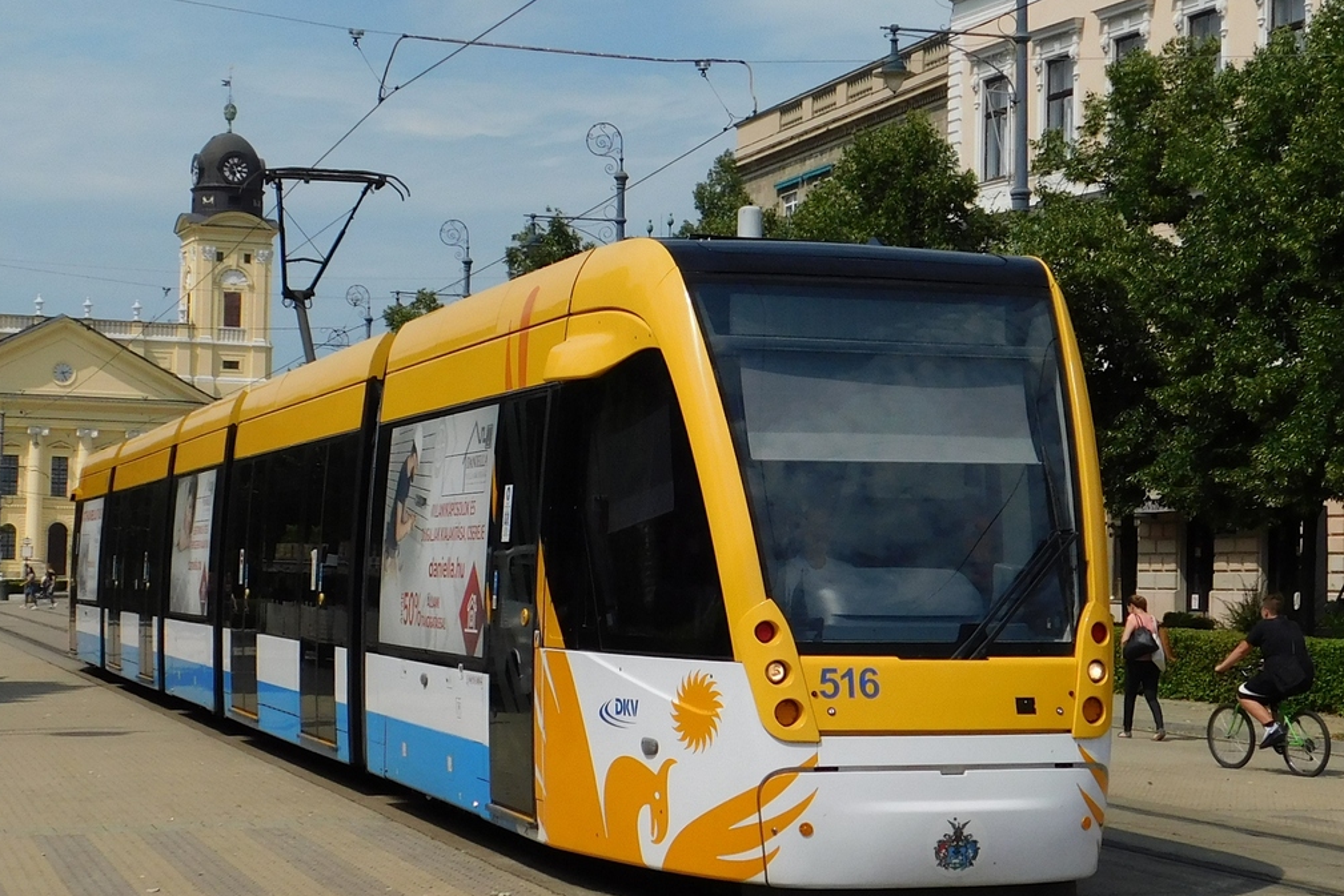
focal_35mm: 38
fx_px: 1419
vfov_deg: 35.0
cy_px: 482
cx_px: 663
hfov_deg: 50.7
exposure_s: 1/800
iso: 125
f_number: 7
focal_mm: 6.3
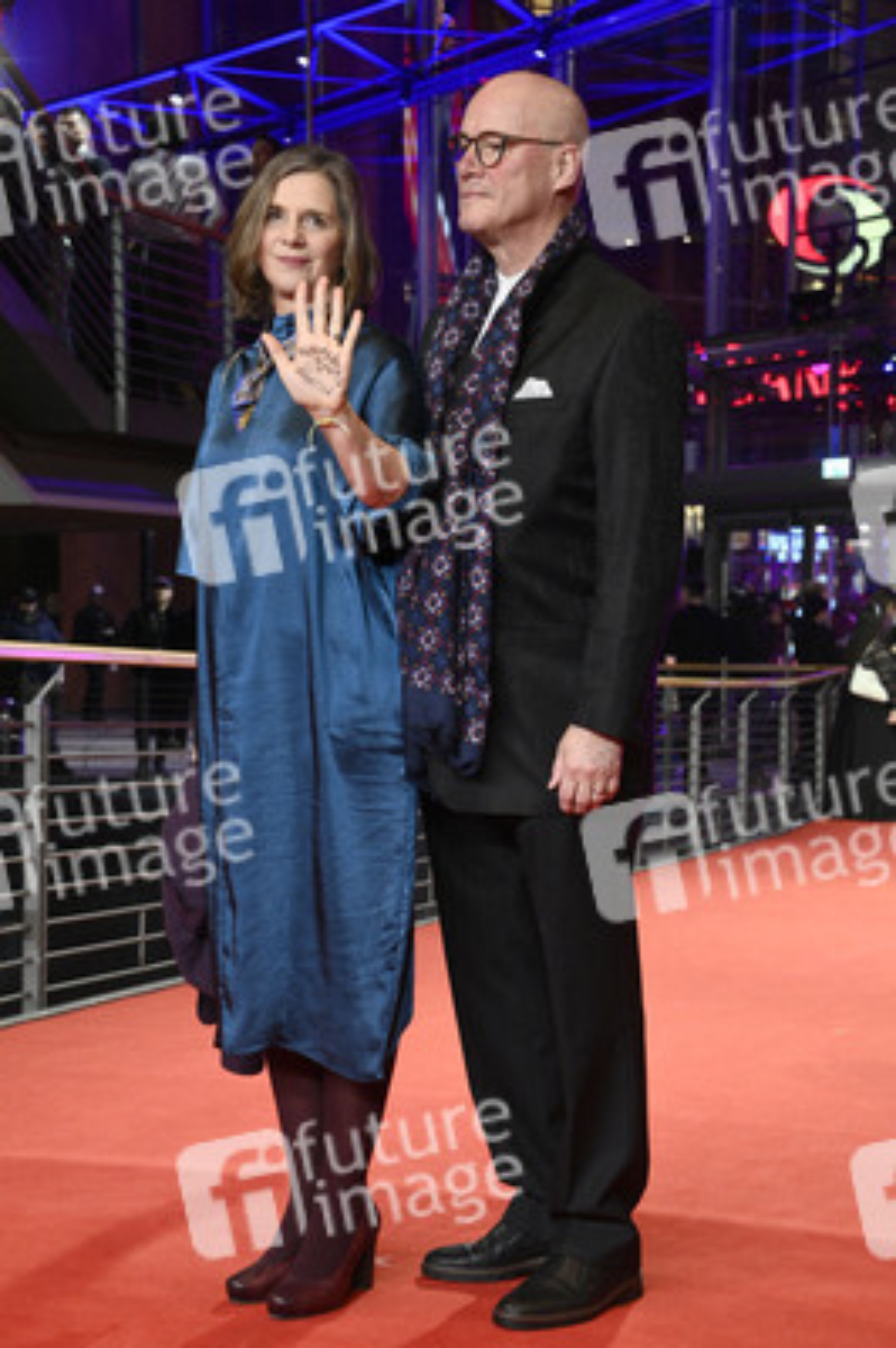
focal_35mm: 62
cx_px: 448
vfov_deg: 32.4
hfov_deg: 21.9
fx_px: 2319
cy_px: 674
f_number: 5.6
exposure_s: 1/200
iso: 5000
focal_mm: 62
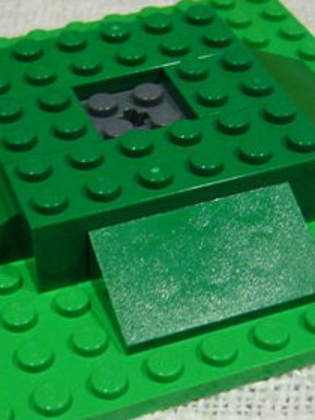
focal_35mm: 80
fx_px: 971
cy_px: 231
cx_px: 135
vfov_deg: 24.4
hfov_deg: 18.4
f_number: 2.8
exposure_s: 1/10
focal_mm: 5.8
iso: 200
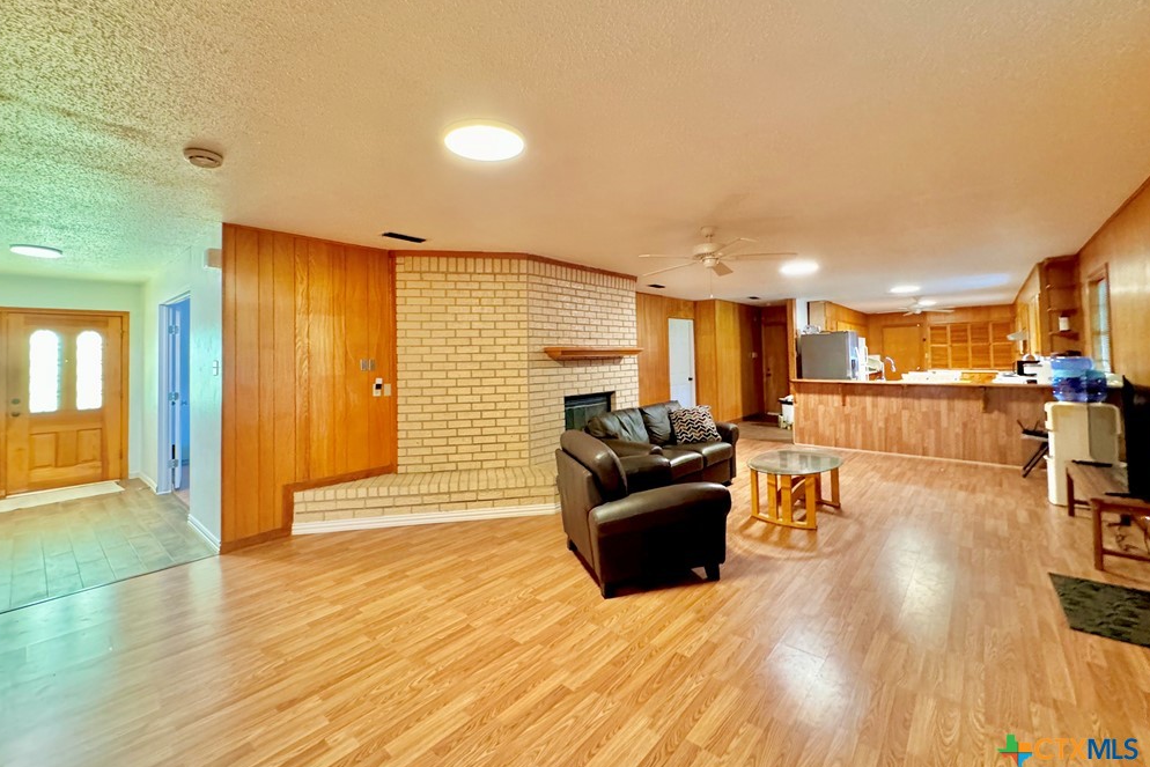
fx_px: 479
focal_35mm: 15
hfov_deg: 100.4
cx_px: 574
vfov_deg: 77.1
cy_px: 347
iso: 1000
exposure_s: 1/60
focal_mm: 2.22
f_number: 2.2
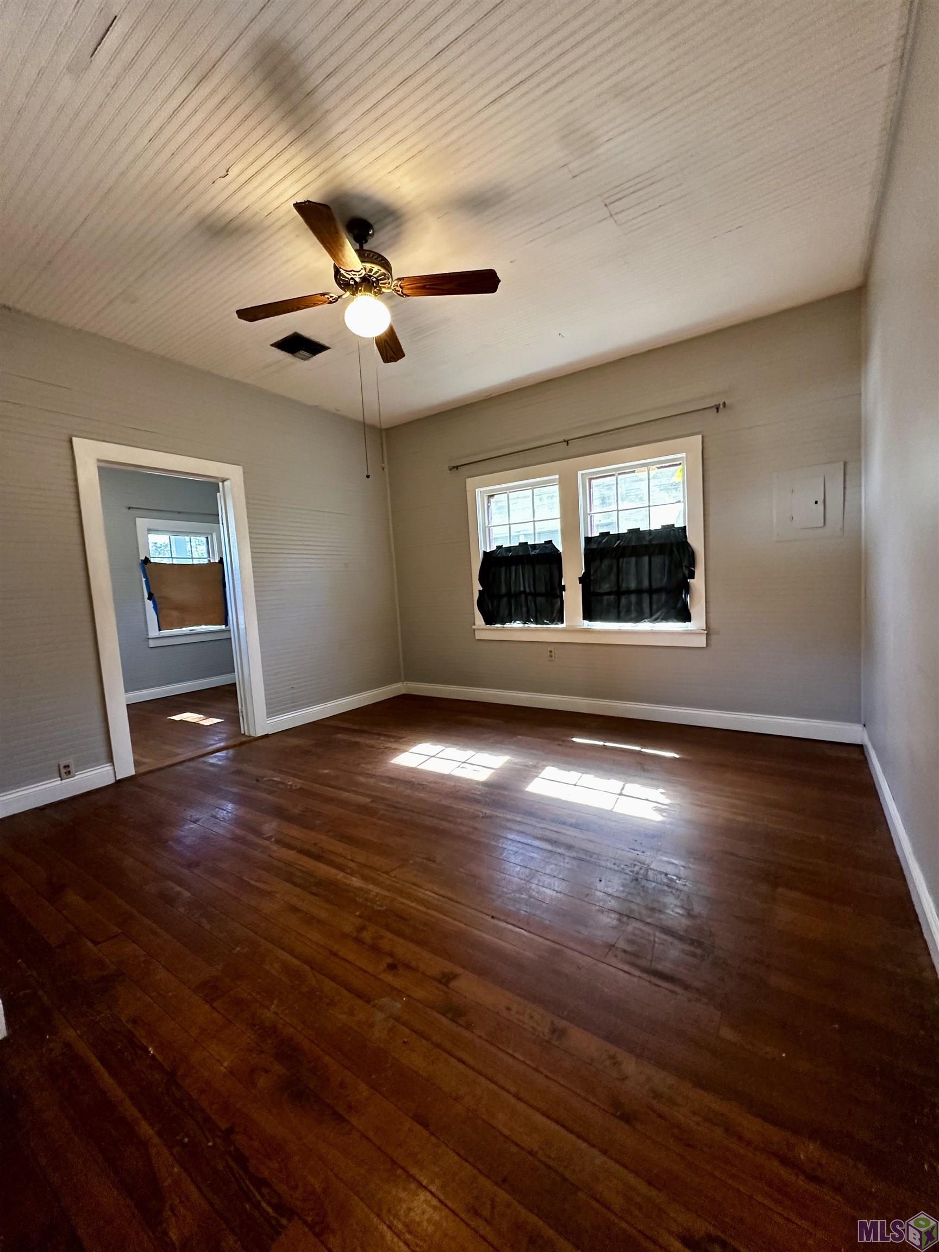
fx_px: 506
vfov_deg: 102.1
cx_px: 470
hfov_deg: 85.7
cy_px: 626
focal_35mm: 14
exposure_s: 1/60
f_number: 2.2
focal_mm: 2.22
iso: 400
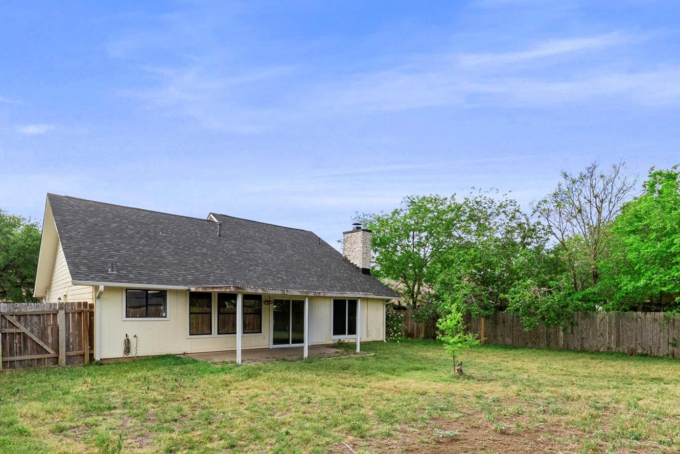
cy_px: 316
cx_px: 349
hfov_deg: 83.9
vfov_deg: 60.0
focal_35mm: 20
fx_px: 378
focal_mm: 13
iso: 160
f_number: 11
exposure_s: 1/80
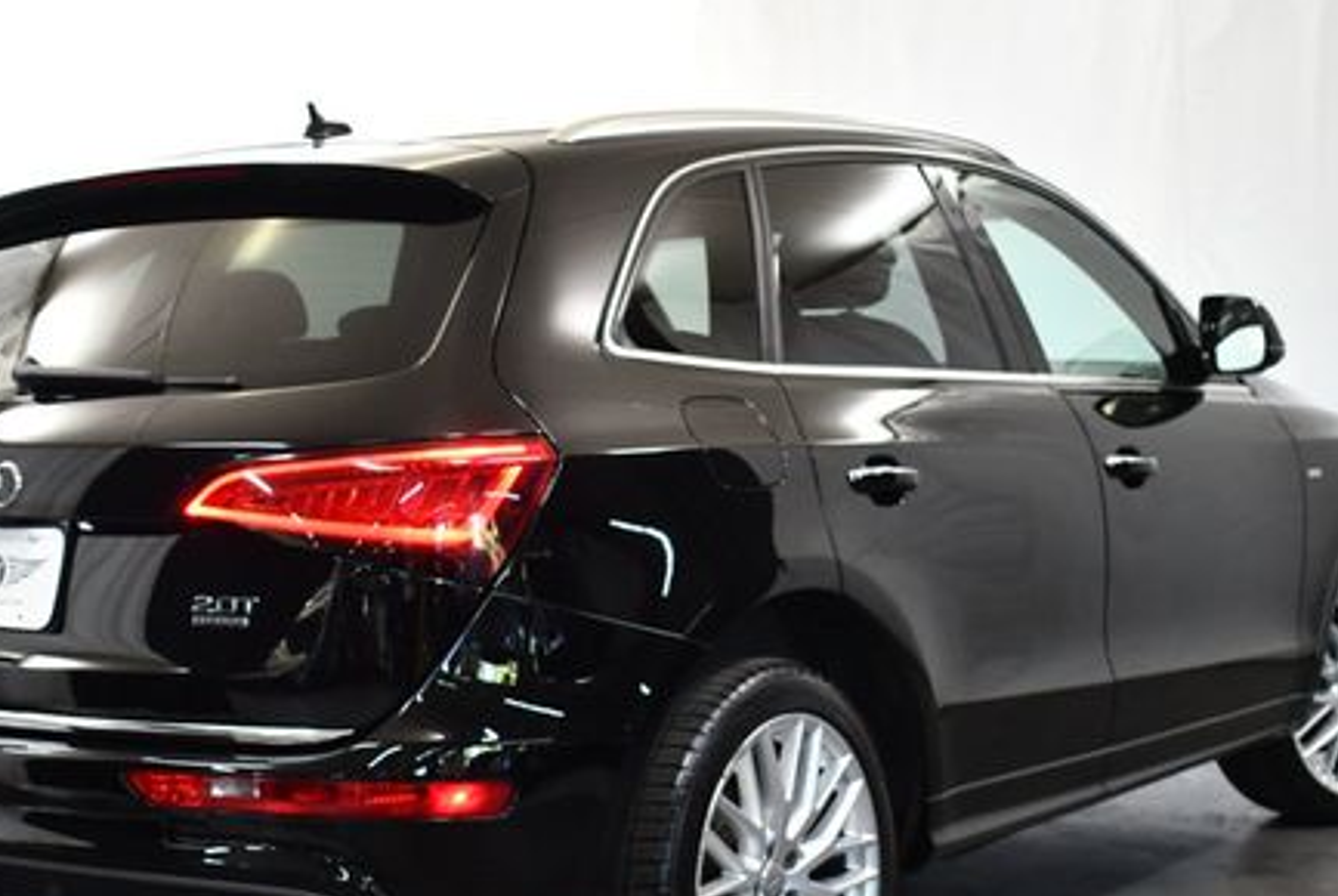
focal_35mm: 65
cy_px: 553
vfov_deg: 20.9
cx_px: 572
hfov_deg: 30.9
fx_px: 2419
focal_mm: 22
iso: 1000
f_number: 3.8
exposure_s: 1/125
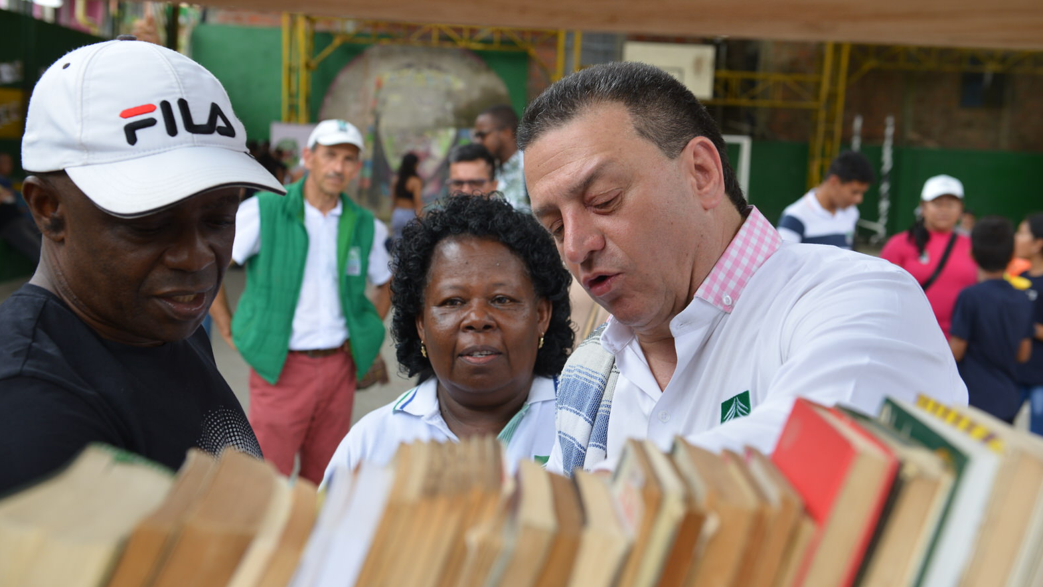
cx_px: 530
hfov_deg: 42.9
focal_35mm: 48
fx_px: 1328
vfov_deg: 24.9
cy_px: 264
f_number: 5
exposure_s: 1/320
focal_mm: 45
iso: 400
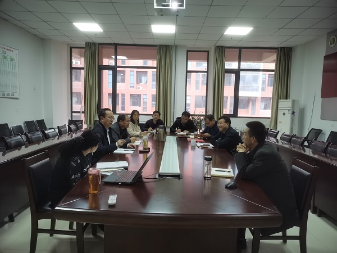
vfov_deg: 53.1
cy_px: 126
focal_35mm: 26
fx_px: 253
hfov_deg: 67.3
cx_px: 168
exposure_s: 1/100
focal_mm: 4.75
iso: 250
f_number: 1.8
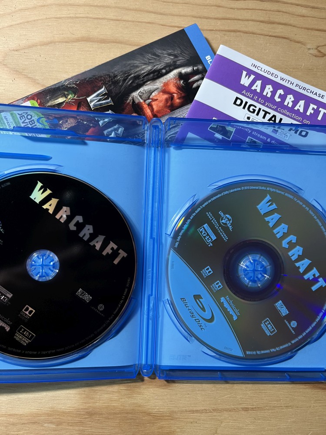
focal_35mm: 26
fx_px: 326
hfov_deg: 53.1
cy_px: 218
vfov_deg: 67.3
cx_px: 163
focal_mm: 5.1
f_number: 1.6
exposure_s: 1/60
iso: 125
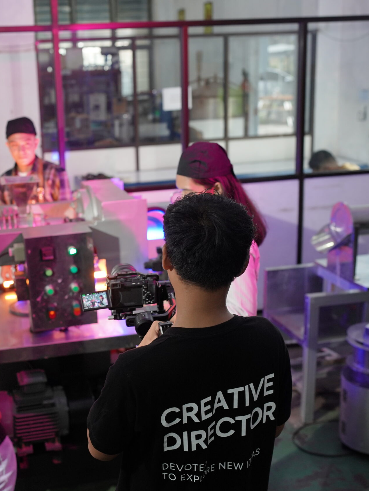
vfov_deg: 37.5
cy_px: 246
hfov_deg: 28.3
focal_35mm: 51
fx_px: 725
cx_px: 110
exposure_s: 1/100
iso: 1000
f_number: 2.8
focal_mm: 35
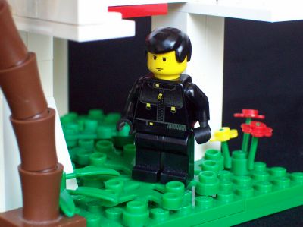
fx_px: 944
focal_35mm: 108
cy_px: 114
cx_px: 152
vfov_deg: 13.7
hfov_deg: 18.2
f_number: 4.8
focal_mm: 18
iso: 160
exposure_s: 1/8
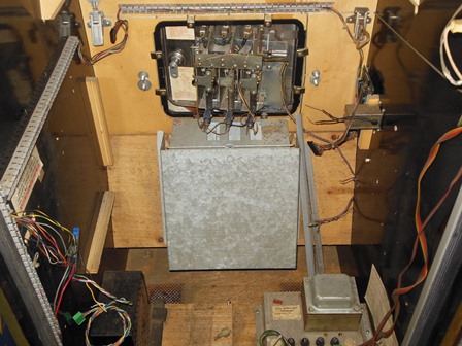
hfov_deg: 49.0
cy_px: 173
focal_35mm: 38
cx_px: 231
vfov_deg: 37.7
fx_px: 507
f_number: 3.6
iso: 200
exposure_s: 1/30
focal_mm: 6.8
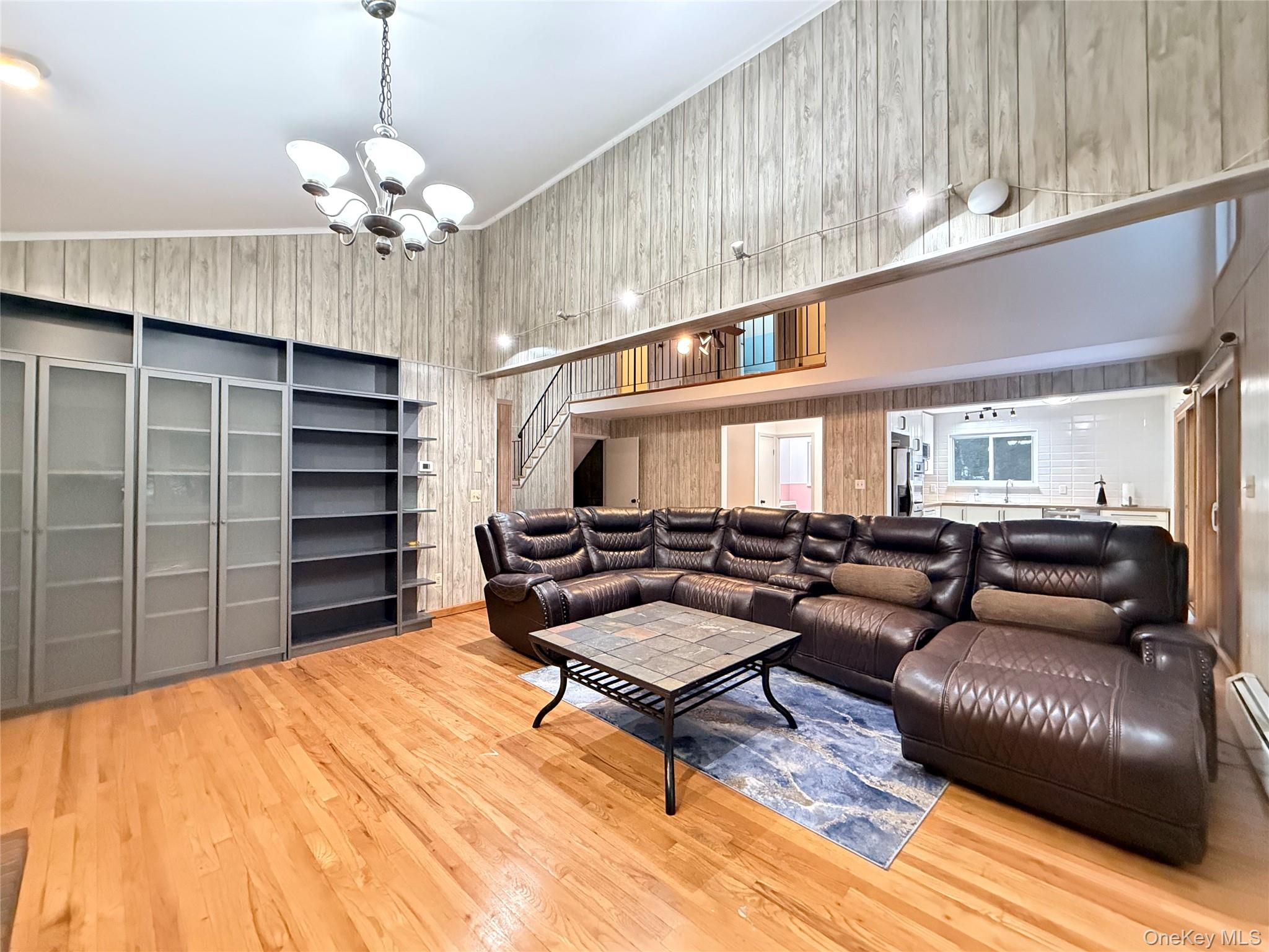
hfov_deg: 102.1
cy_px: 476
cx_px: 634
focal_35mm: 14
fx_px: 513
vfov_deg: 85.7
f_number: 2.2
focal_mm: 2.22
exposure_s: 1/40
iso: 1250
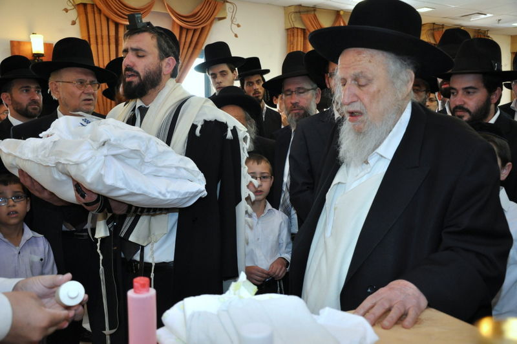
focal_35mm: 38
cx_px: 258
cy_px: 172
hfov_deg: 51.3
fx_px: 538
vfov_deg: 35.4
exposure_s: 1/100
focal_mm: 25
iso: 1000
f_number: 6.3
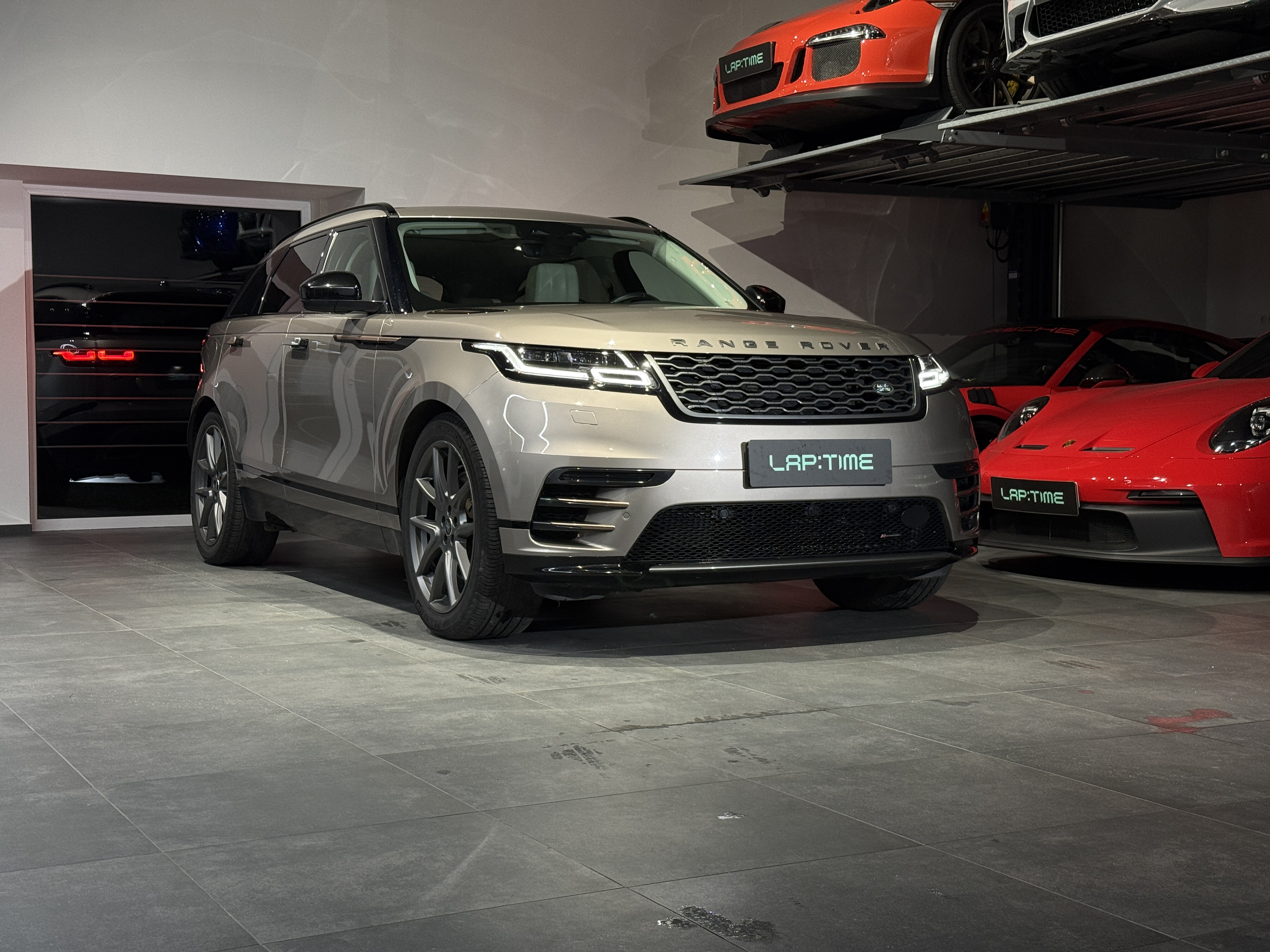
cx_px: 635
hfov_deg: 39.7
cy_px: 476
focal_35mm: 48
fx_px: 1761
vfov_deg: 30.3
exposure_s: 1/56
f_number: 1.78
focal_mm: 6.76
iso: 80
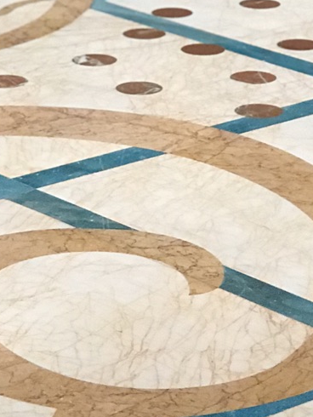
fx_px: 2240
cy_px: 129
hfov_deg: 7.9
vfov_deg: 10.6
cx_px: -20
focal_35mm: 186
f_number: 2.8
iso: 400
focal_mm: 6.6
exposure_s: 1/120
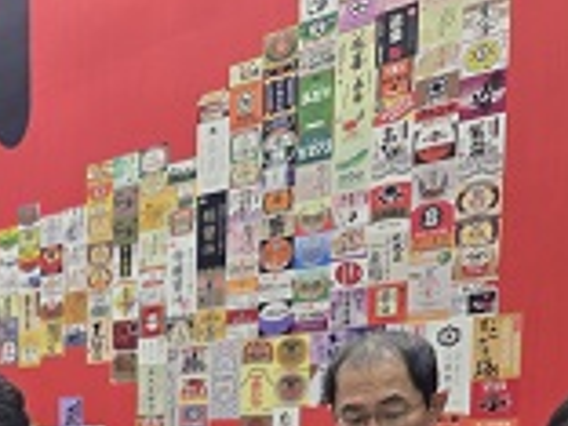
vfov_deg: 22.6
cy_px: 528
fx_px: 968
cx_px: -4
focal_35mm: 59
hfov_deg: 30.3
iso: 100
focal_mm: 5.4
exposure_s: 1/100
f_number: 1.8
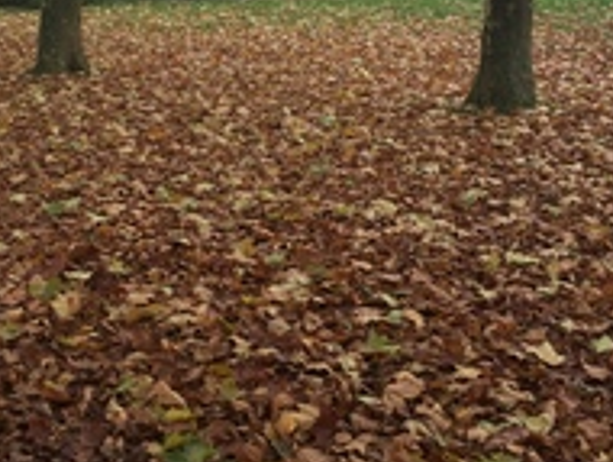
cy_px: 136
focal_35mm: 61
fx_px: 1082
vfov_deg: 23.9
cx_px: 319
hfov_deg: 31.6
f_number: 2.2
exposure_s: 1/33
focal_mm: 4.15
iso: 32
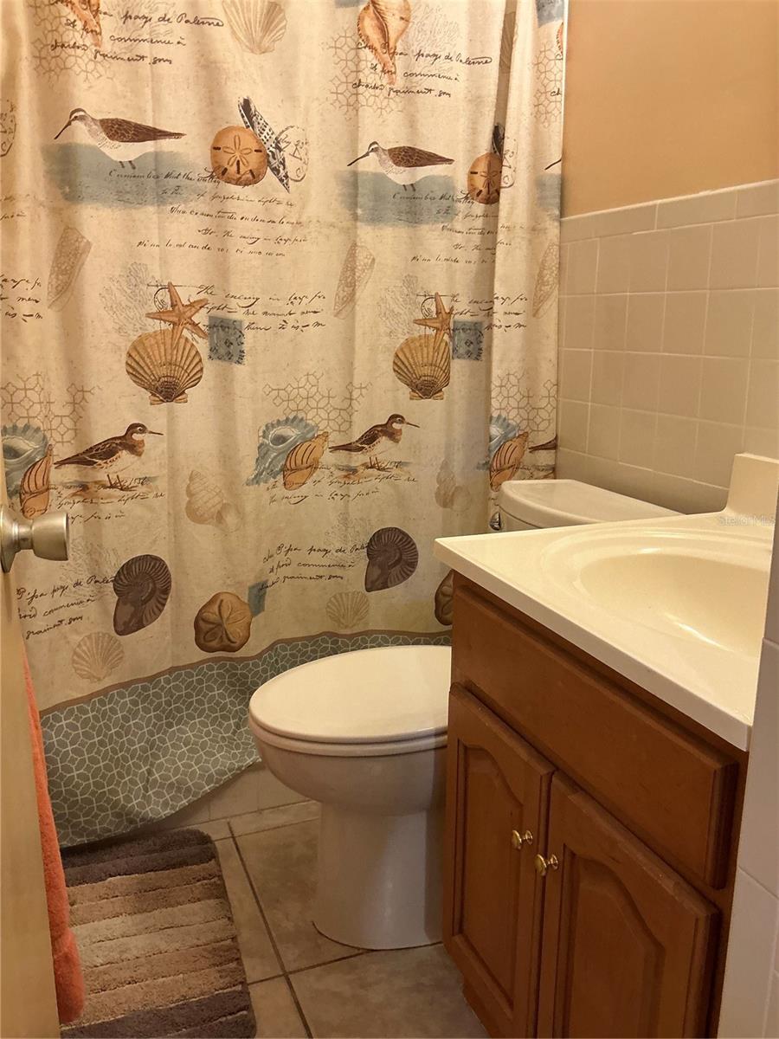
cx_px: 390
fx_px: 840
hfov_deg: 49.7
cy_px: 520
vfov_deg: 63.4
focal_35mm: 28
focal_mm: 3
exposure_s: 1/60
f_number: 1.8
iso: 100
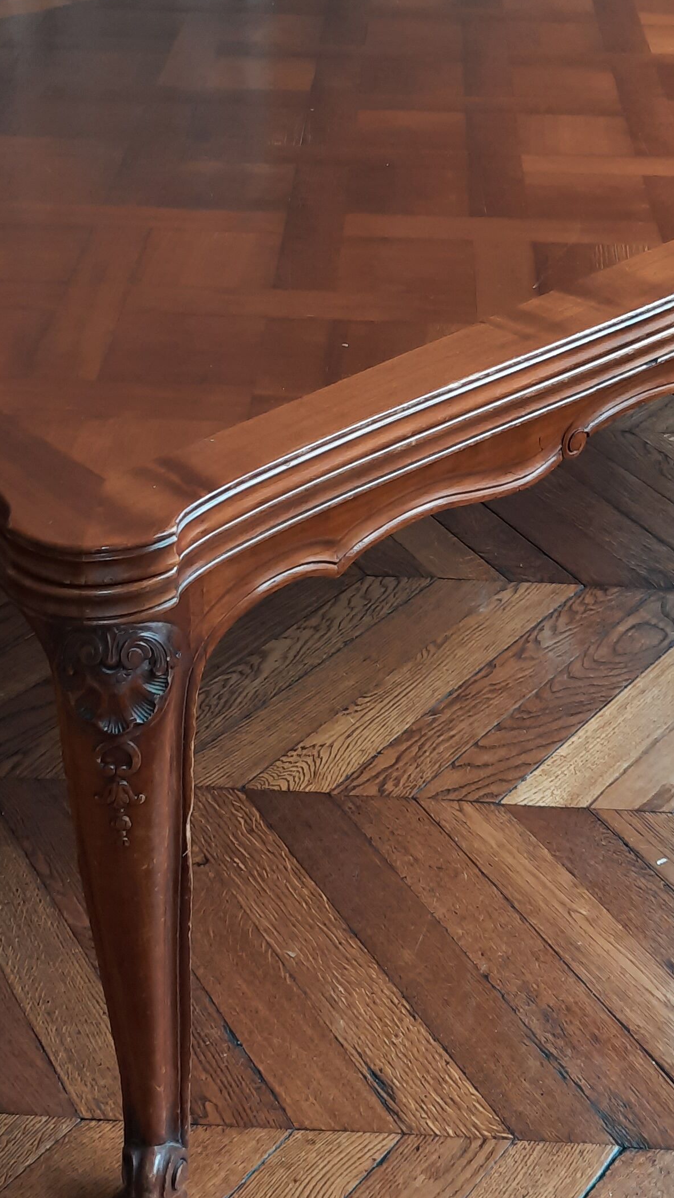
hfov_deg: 23.0
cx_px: 408
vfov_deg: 39.5
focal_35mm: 52
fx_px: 1652
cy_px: 424
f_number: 2
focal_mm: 4.6
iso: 125
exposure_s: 1/50
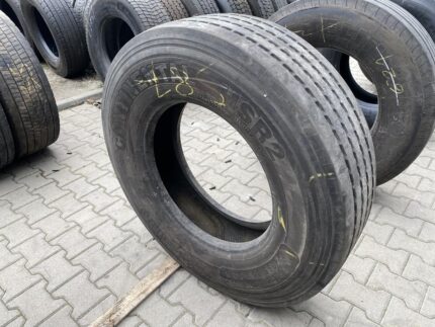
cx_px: 218
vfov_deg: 53.1
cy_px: 164
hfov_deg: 67.3
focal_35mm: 26
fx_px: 327
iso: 32
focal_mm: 4.25
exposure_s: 1/185
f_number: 1.8
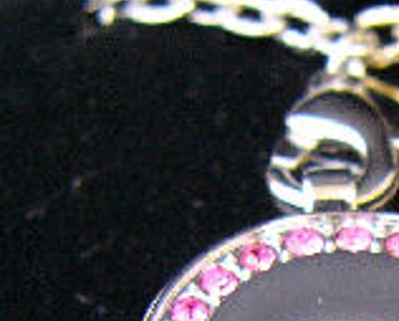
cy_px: 493
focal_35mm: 142
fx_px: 1680
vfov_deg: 10.5
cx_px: 424
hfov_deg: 13.3
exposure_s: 1/10
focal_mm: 6
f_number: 2.8
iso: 200
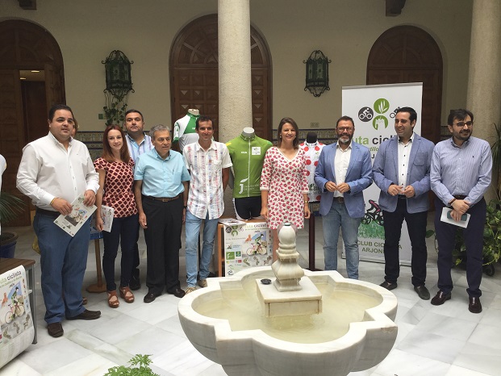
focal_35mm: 31
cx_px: 250
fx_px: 449
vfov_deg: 45.5
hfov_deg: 58.3
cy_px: 188
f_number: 2.4
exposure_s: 1/50
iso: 25
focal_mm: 3.3
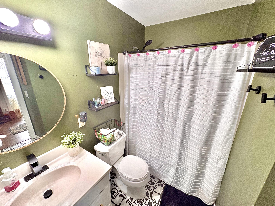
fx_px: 111
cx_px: 138
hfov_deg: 102.1
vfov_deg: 85.7
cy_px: 103
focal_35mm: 14
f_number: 2.2
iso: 125
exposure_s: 1/60
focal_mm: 2.22
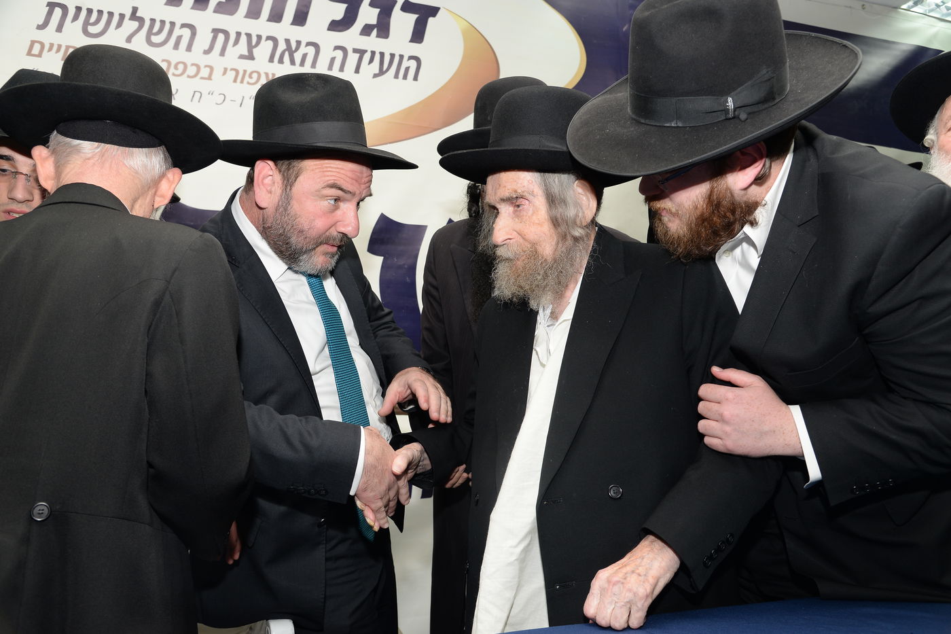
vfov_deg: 43.6
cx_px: 476
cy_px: 317
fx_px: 792
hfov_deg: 61.9
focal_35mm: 30
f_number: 5.6
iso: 500
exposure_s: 1/60
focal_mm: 30
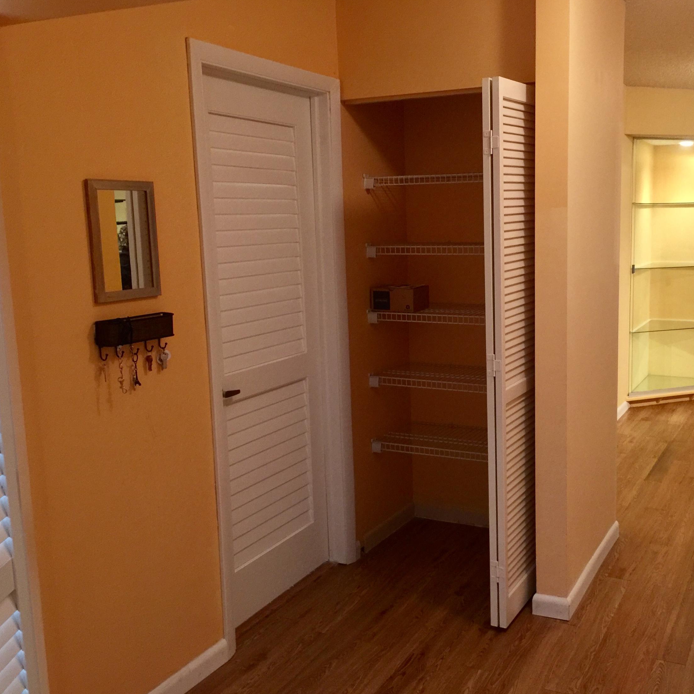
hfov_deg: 46.7
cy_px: 346
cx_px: 443
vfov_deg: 47.2
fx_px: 794
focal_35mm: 35
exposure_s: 1/15
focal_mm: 4.15
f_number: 2.2
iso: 125
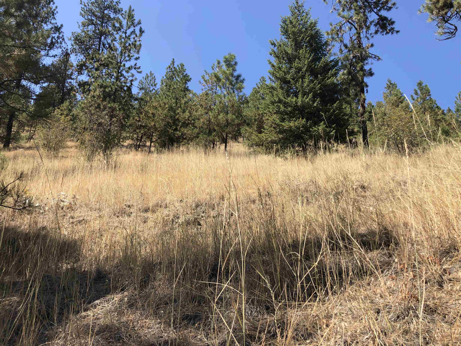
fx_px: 373
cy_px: 173
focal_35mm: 28
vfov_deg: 49.7
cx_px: 230
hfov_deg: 63.4
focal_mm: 3.99
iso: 20
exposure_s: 1/960
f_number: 1.8
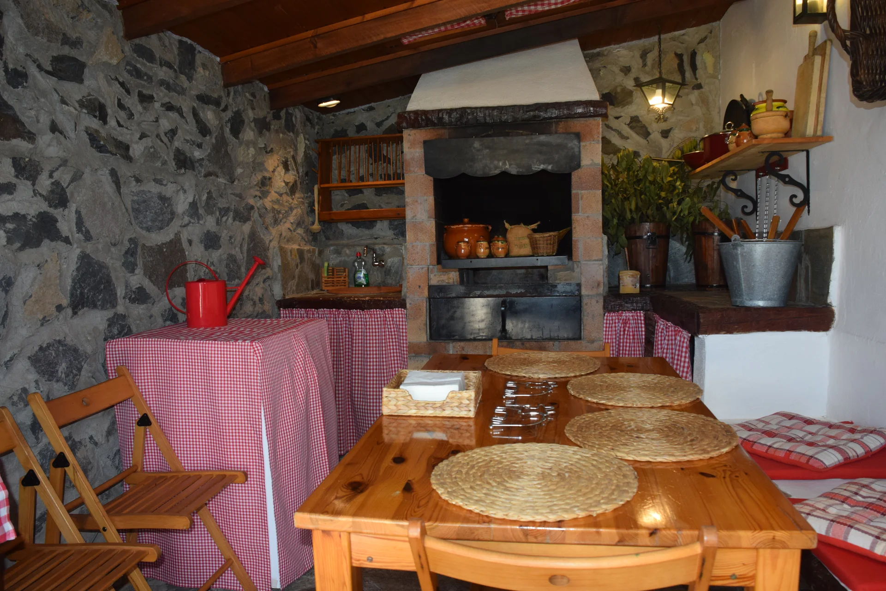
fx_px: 664
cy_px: 296
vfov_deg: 47.9
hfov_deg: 67.4
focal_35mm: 27
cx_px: 443
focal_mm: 18
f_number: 5
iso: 800
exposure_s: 1/100
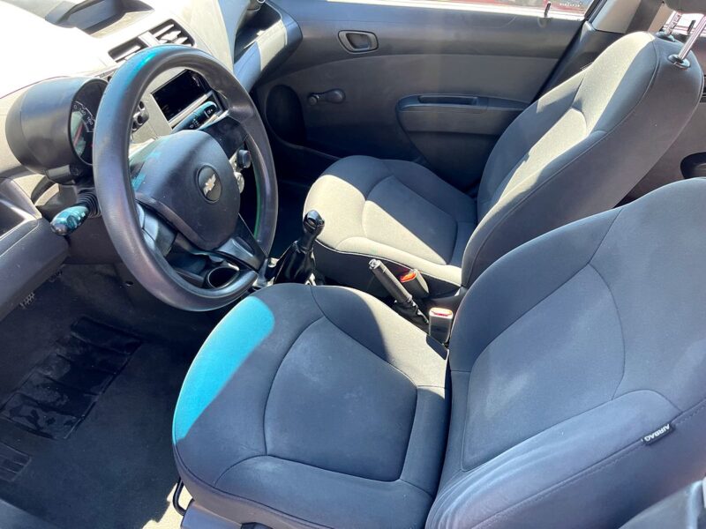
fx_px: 530
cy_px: 264
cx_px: 353
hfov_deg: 67.3
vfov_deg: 53.1
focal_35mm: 26
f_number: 1.6
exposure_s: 1/142
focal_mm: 5.1
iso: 64
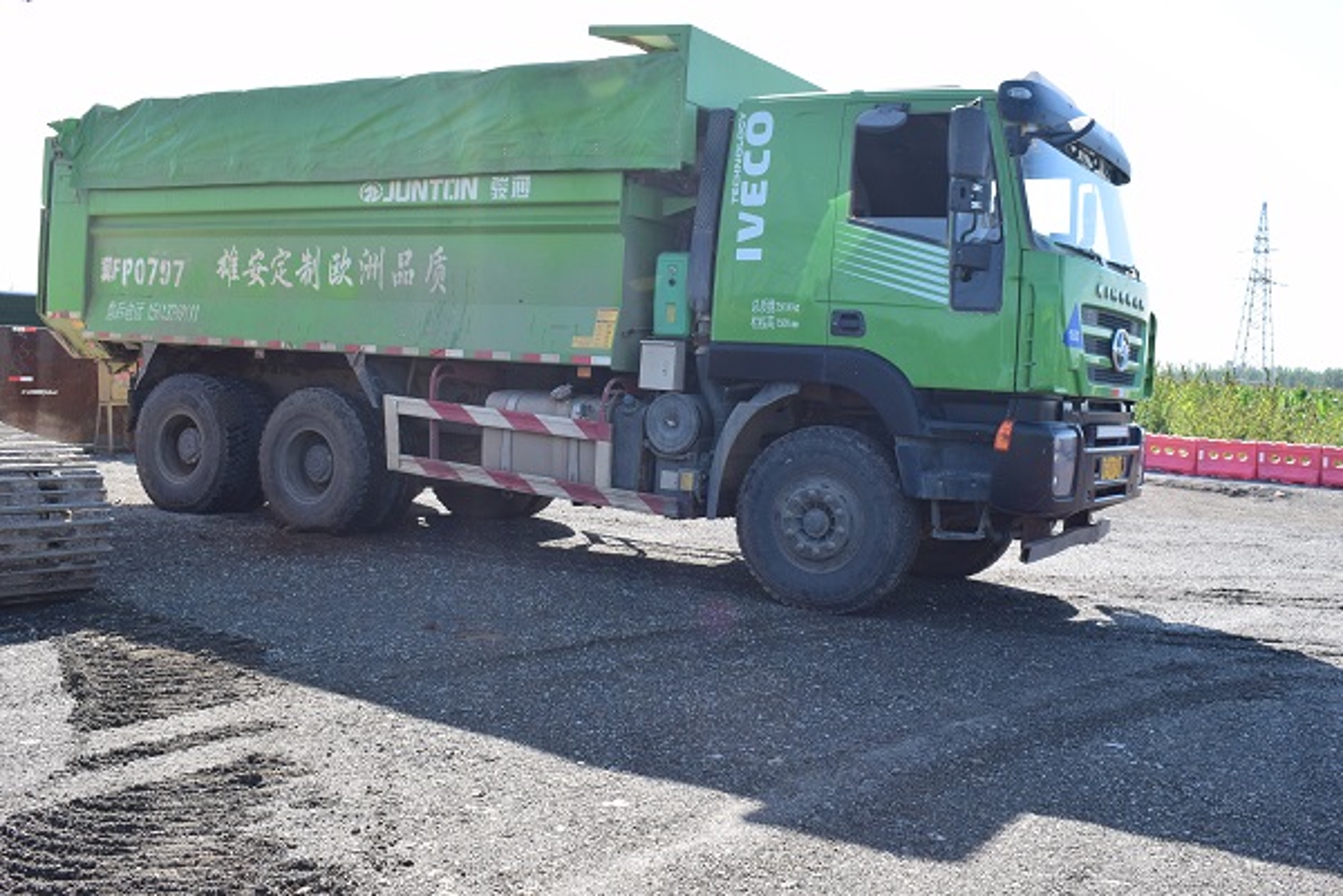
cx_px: 672
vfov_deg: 35.5
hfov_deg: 51.3
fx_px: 1399
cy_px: 448
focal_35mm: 38
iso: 400
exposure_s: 1/400
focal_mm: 25
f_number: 11
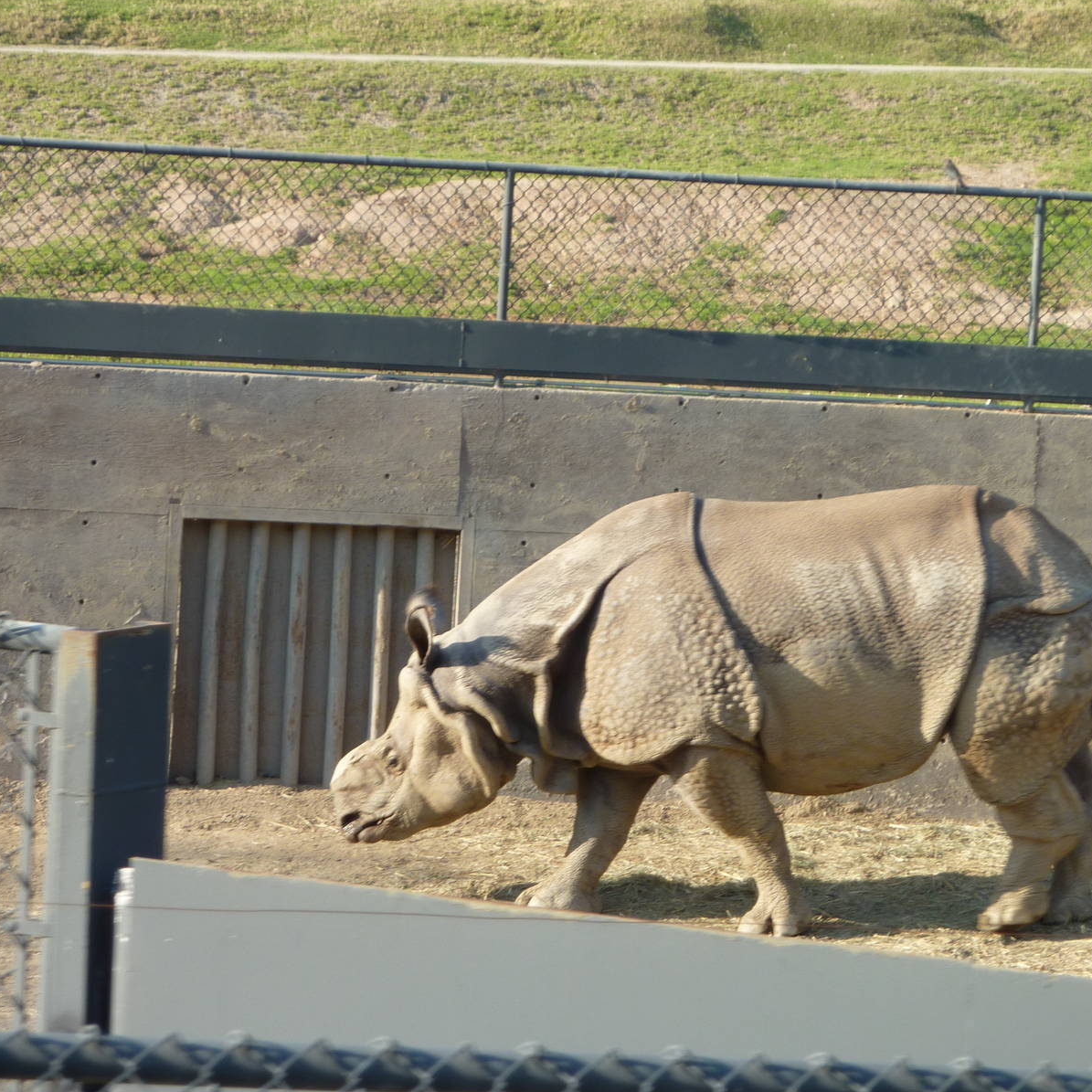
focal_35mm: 187
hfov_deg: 9.4
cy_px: 545
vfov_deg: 9.4
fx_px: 6674
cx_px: 638
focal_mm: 25.9
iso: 80
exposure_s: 1/160
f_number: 4.5
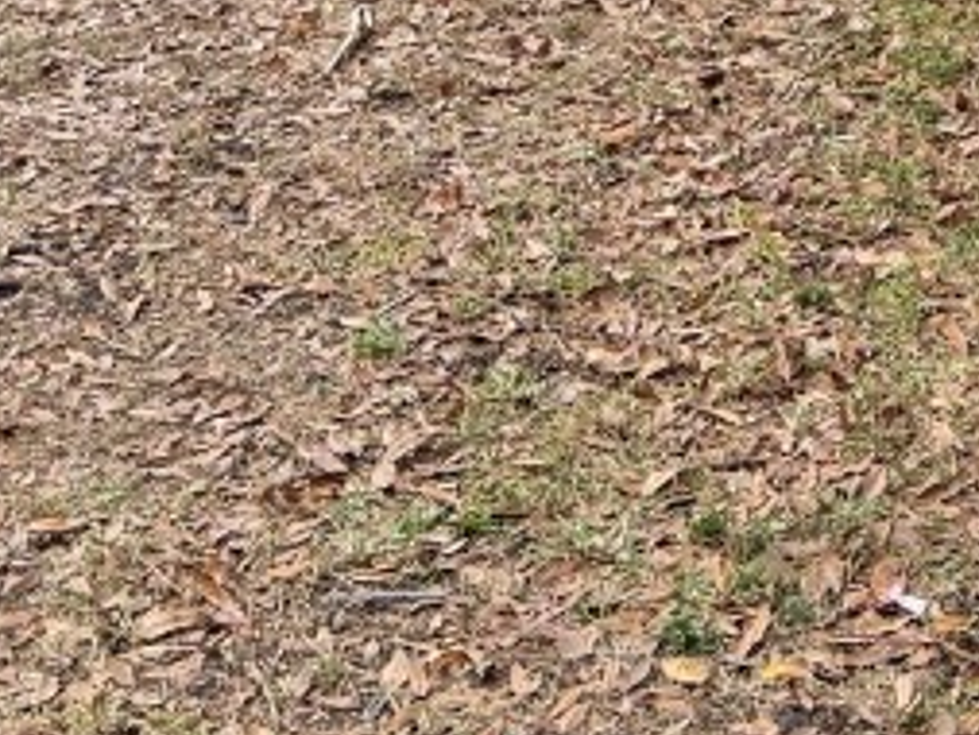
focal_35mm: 97
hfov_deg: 20.0
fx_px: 2745
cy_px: -708
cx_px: 762
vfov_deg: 13.3
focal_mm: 6.76
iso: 100
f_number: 1.78
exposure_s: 1/514
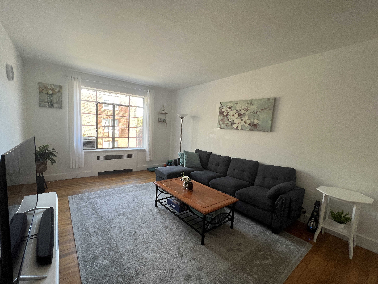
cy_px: 148
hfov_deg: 101.9
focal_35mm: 14
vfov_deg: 85.6
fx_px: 153
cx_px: 177
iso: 80
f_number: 1.8
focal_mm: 1.57
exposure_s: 1/99
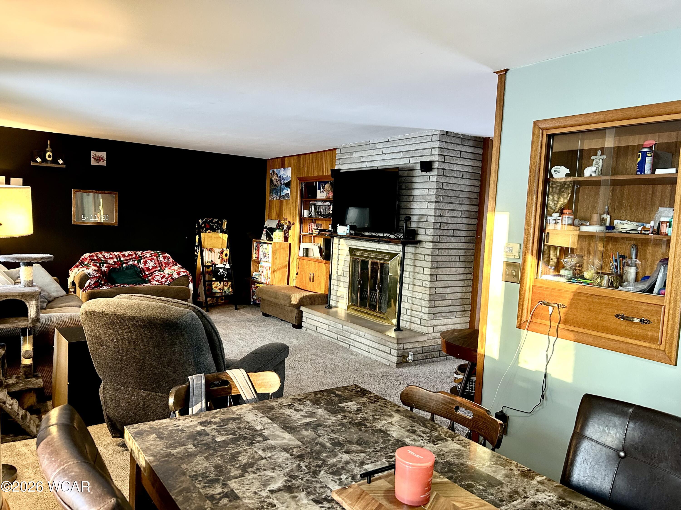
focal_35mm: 26
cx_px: 340
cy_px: 255
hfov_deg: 67.3
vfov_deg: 53.1
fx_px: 511
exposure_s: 1/60
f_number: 1.5
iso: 200
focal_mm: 5.7
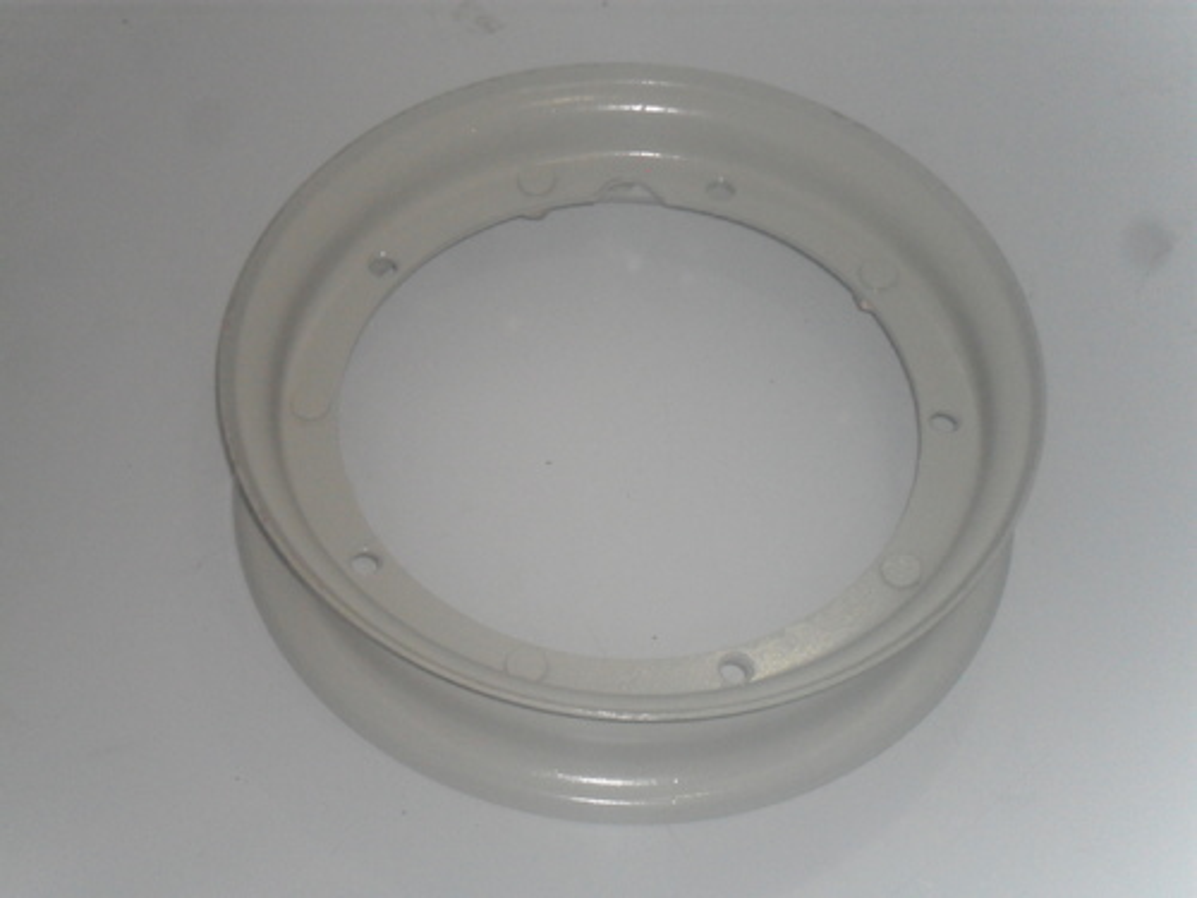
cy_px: 449
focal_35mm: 86
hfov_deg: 22.8
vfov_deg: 17.2
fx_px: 2974
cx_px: 598
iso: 400
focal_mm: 15.4
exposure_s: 1/60
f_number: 4.3
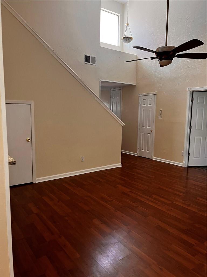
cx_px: 104
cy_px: 138
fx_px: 207
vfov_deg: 67.3
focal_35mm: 26
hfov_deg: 53.1
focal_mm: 5.7
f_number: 1.5
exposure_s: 1/60
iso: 160
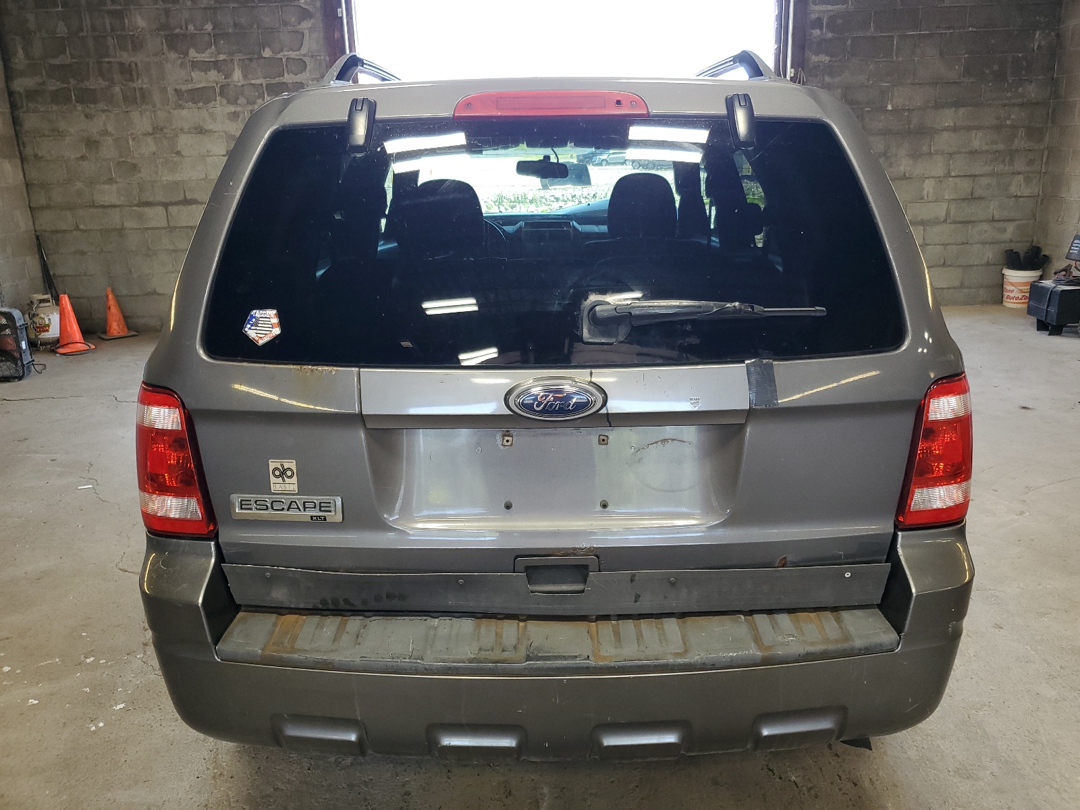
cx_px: 540
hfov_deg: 67.3
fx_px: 811
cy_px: 405
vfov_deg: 53.1
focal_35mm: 26
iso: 88
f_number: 1.5
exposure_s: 1/120
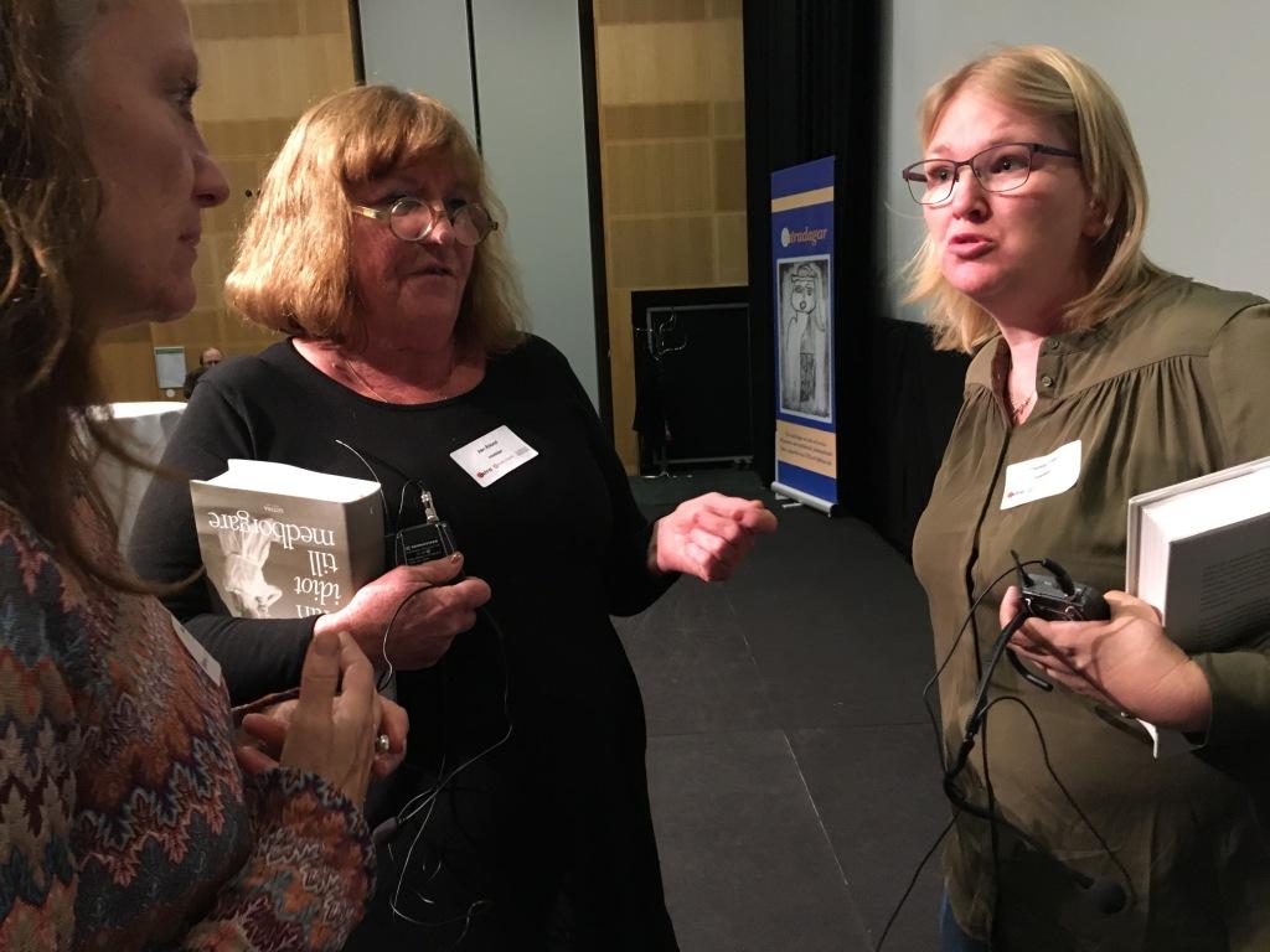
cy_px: 476
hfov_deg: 61.7
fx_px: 1064
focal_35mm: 29
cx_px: 635
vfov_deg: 48.2
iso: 200
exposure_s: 1/17
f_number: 2.2
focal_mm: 4.15
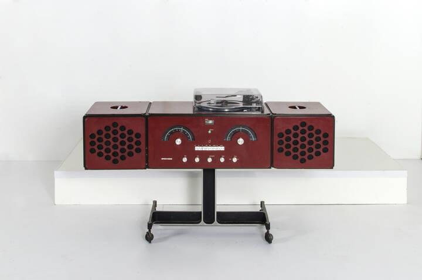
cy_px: 140
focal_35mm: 52
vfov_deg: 25.6
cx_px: 211
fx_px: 614
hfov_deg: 37.9
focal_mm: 35
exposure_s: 1/200
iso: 100
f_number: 18
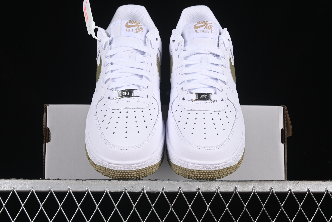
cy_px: 111
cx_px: 166
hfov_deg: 27.0
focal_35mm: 75
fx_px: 692
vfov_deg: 18.2
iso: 160
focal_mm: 50
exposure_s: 1/100
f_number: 8
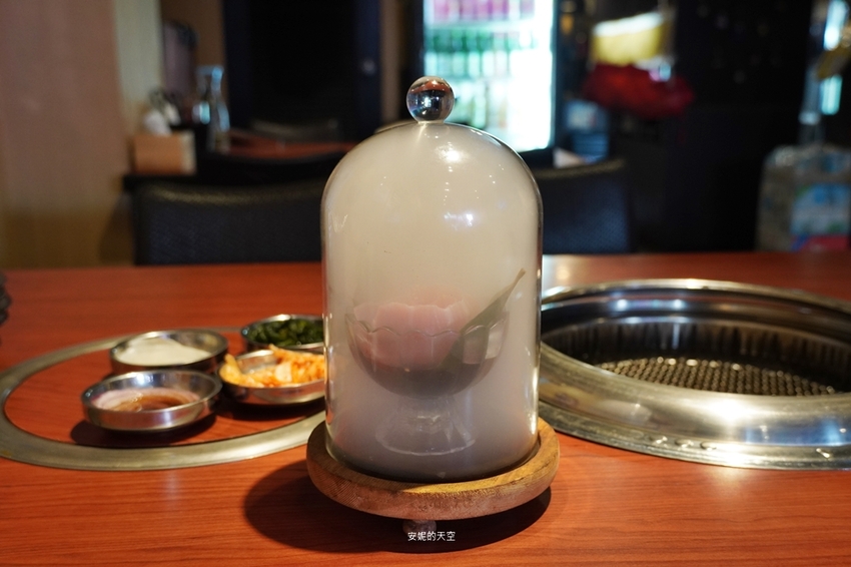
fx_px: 922
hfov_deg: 49.6
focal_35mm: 39
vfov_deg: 34.2
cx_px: 426
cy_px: 284
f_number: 4
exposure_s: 1/25
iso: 1000
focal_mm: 26
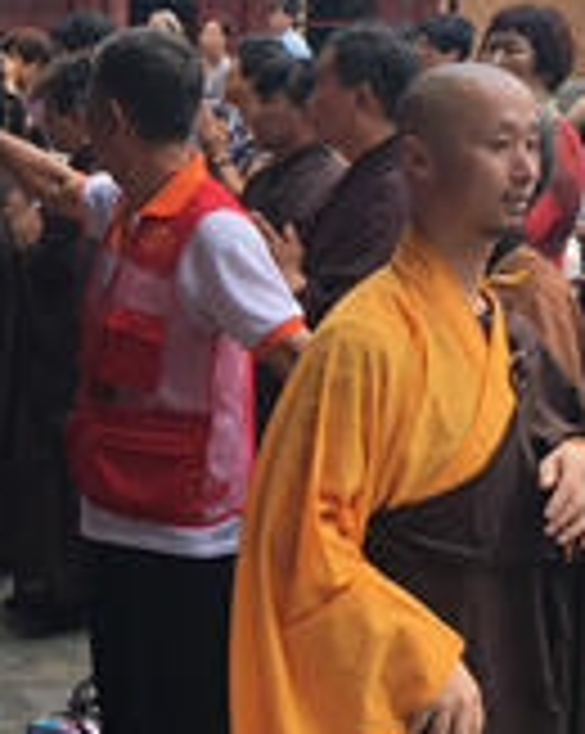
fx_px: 2060
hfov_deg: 15.4
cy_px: 394
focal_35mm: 95
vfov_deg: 20.2
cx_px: -162
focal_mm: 4.15
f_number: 2.2
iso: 25
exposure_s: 1/315
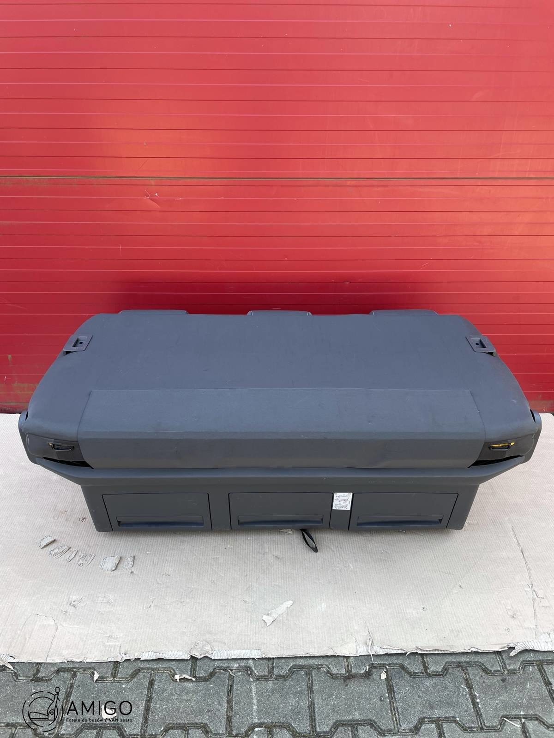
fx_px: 555
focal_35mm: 26
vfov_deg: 67.3
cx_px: 277
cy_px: 369
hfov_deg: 53.1
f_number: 1.6
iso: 40
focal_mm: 4.2
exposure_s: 1/121
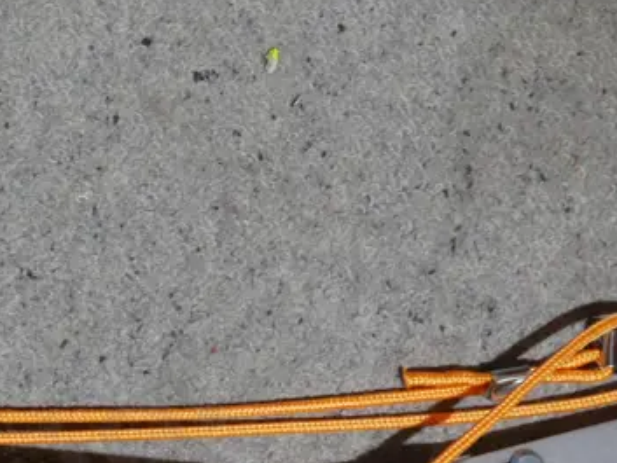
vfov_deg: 10.0
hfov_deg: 13.3
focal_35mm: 145
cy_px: 591
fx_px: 2585
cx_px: -68
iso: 800
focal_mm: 25
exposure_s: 1/60
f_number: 5.6
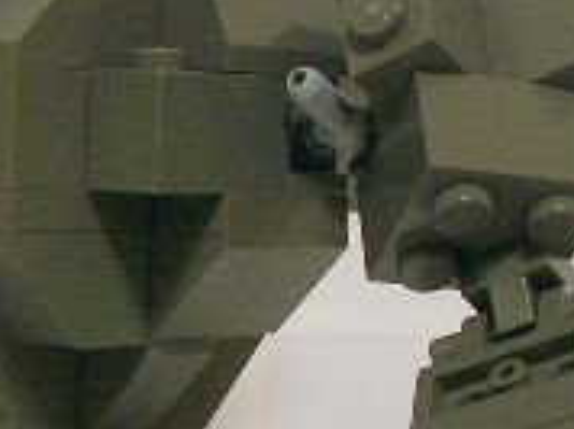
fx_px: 2269
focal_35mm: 137
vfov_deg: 10.8
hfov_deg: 14.4
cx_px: 203
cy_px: 277
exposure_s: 1/15.1
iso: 100
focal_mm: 5.8
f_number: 3.5
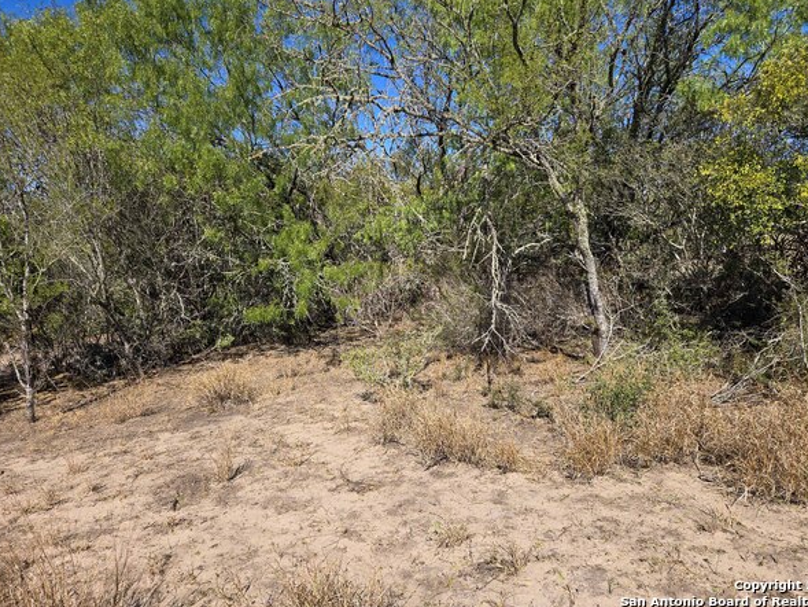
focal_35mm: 25
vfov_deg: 54.8
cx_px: 405
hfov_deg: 69.4
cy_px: 280
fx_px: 584
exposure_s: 1/1951
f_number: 1.8
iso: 25
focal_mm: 5.4
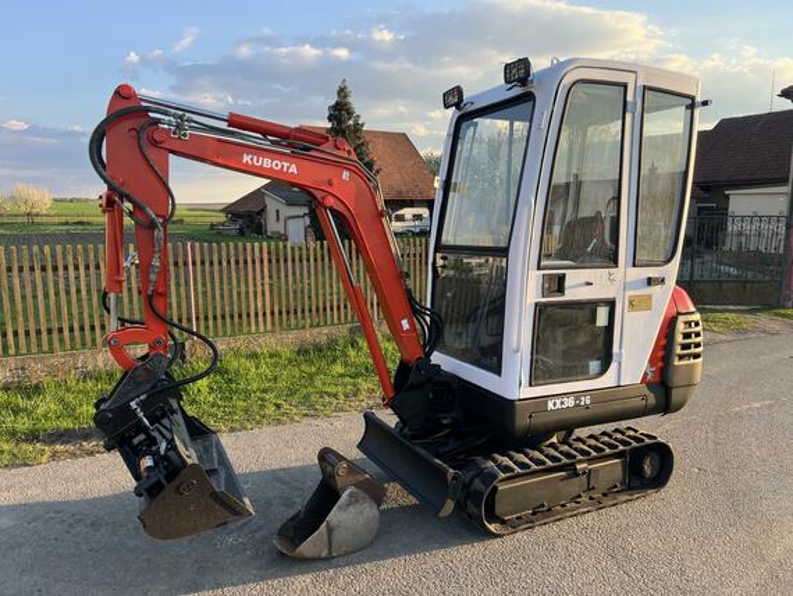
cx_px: 396
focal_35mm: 26
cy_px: 298
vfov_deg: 53.1
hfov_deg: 67.3
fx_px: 596
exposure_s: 1/733
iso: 50
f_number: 1.5
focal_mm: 5.7
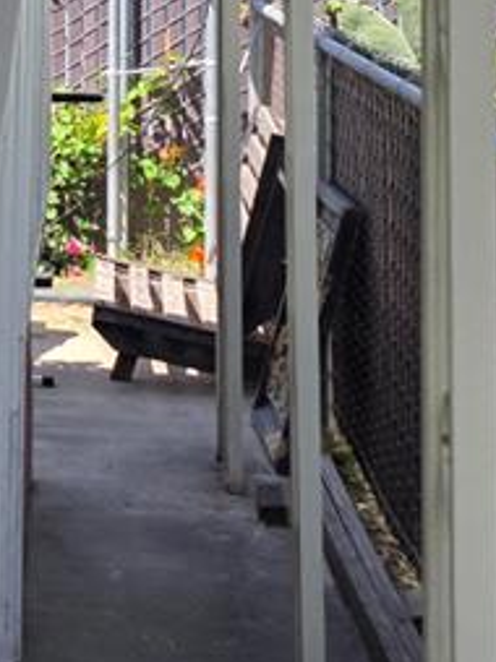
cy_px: -36
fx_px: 2603
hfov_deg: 9.7
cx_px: -683
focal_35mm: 136
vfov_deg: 14.2
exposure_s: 1/2586
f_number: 1.7
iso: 80
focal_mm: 6.3
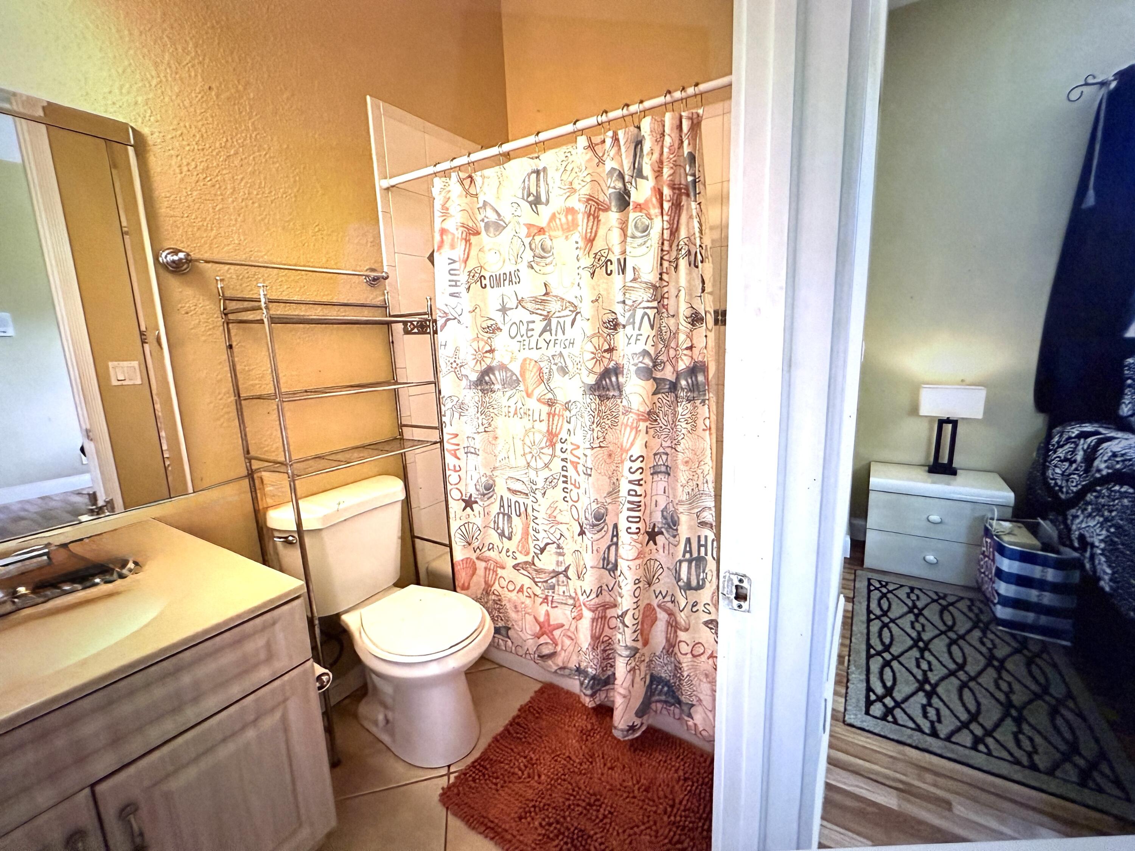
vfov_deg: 56.8
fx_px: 787
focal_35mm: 24
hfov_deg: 71.6
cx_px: 568
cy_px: 426
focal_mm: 2.22
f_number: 2.2
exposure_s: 1/60
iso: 400
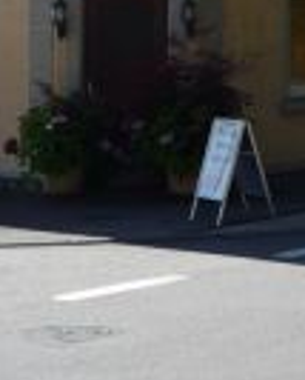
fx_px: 1462
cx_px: 222
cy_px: -111
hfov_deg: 11.9
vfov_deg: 14.2
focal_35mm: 130
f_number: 4.5
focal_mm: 5.2
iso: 100
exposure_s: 1/400
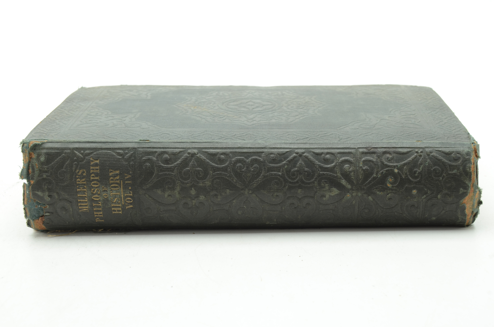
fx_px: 822
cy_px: 164
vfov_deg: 22.5
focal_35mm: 60
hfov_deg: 33.5
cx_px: 247
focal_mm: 40
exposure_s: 1/125
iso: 200
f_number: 11
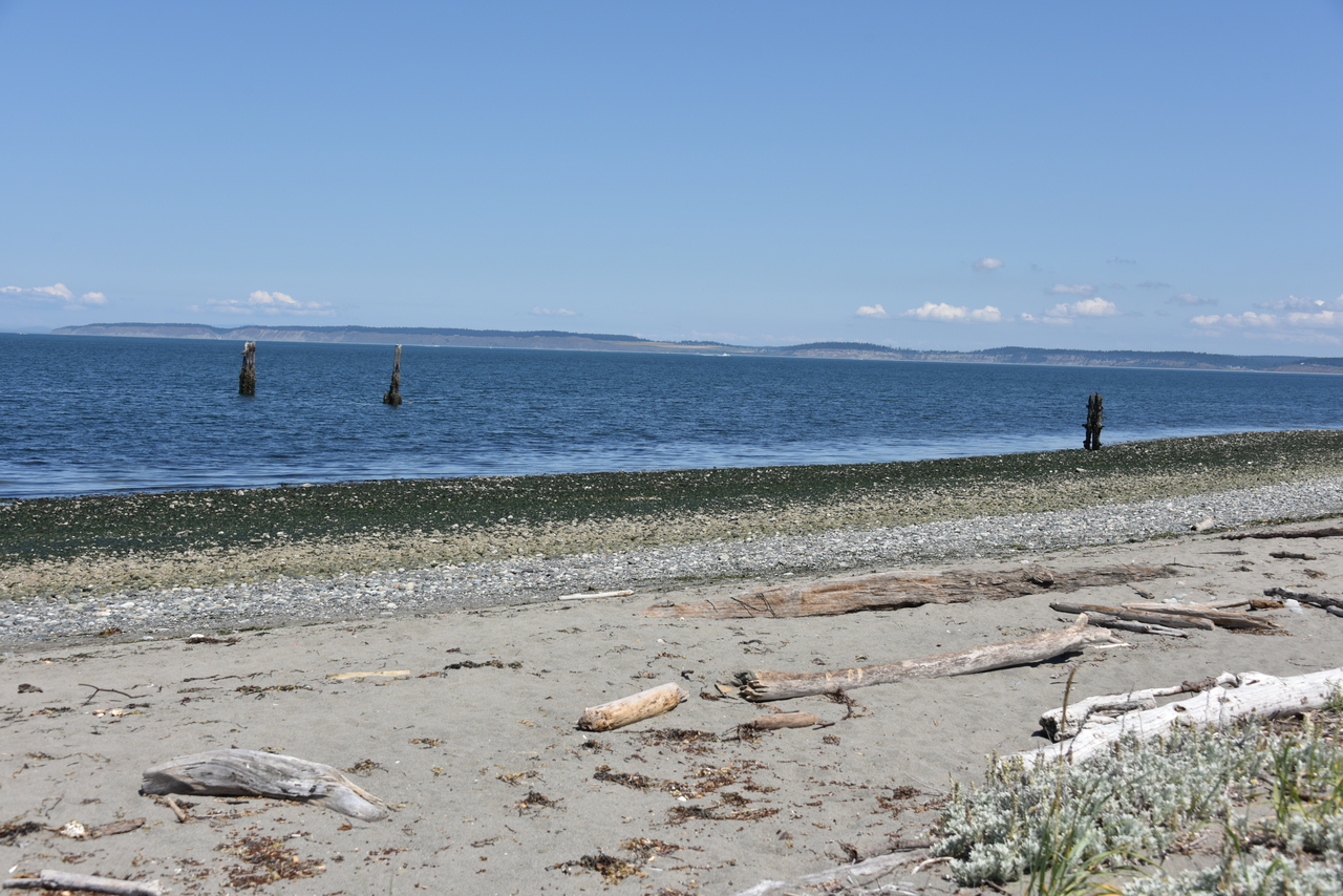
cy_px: 448
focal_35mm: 48
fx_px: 1791
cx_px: 672
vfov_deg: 28.1
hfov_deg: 41.1
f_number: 9
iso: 100
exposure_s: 1/320
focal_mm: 48
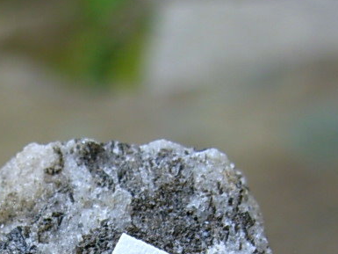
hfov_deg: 19.4
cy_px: 310
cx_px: 102
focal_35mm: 101
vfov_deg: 14.2
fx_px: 986
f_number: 2.9
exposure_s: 1/128
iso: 50
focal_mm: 6.3
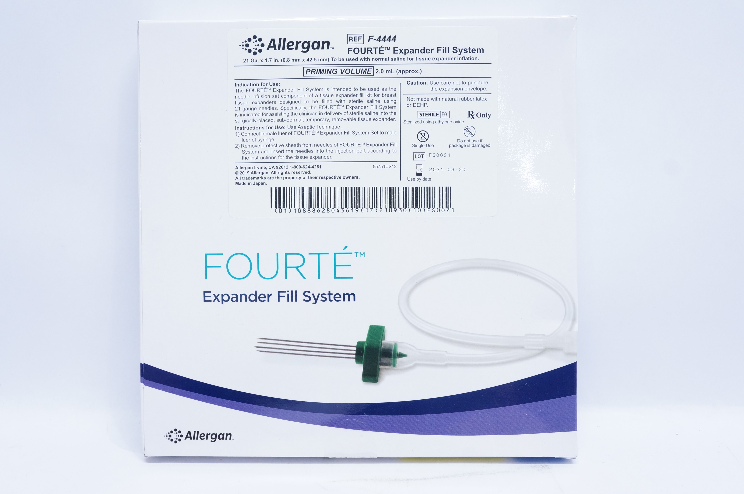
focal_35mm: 34
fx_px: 712
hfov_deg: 55.2
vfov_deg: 38.3
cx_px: 372
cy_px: 247
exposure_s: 1/30
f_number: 7.1
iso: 800
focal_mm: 23
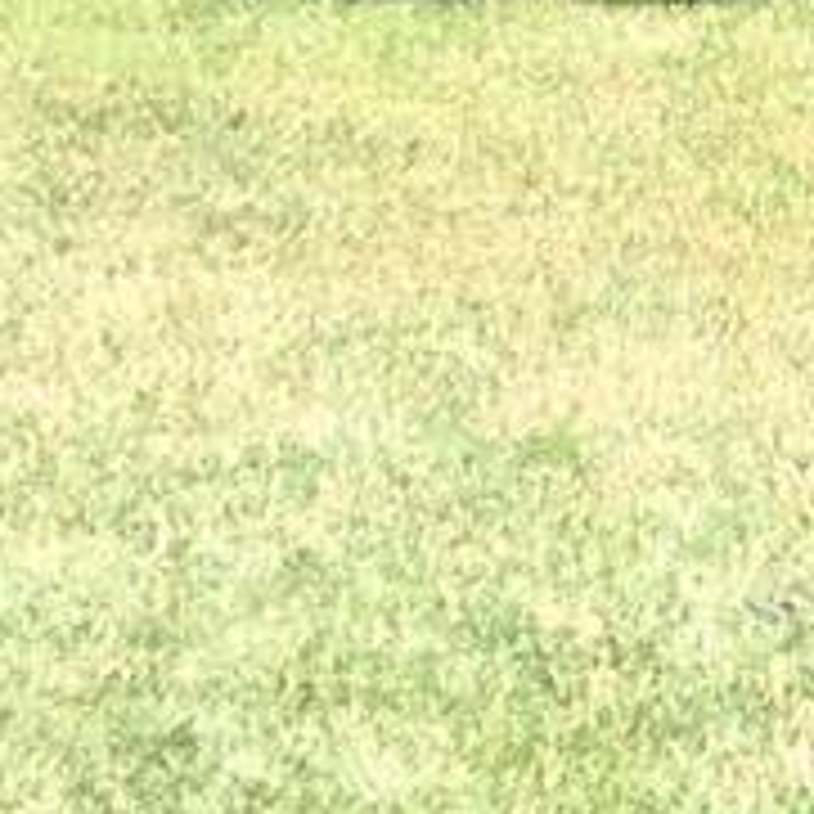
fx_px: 5640
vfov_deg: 8.1
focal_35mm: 212
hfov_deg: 7.5
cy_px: -252
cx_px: 2204
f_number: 2.2
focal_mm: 4.15
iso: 25
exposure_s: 1/346
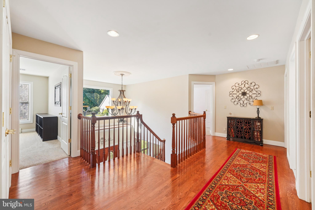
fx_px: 122
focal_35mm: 14
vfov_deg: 81.2
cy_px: 105
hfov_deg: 104.3
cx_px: 158
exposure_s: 1/20
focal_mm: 14
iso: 500
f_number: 8
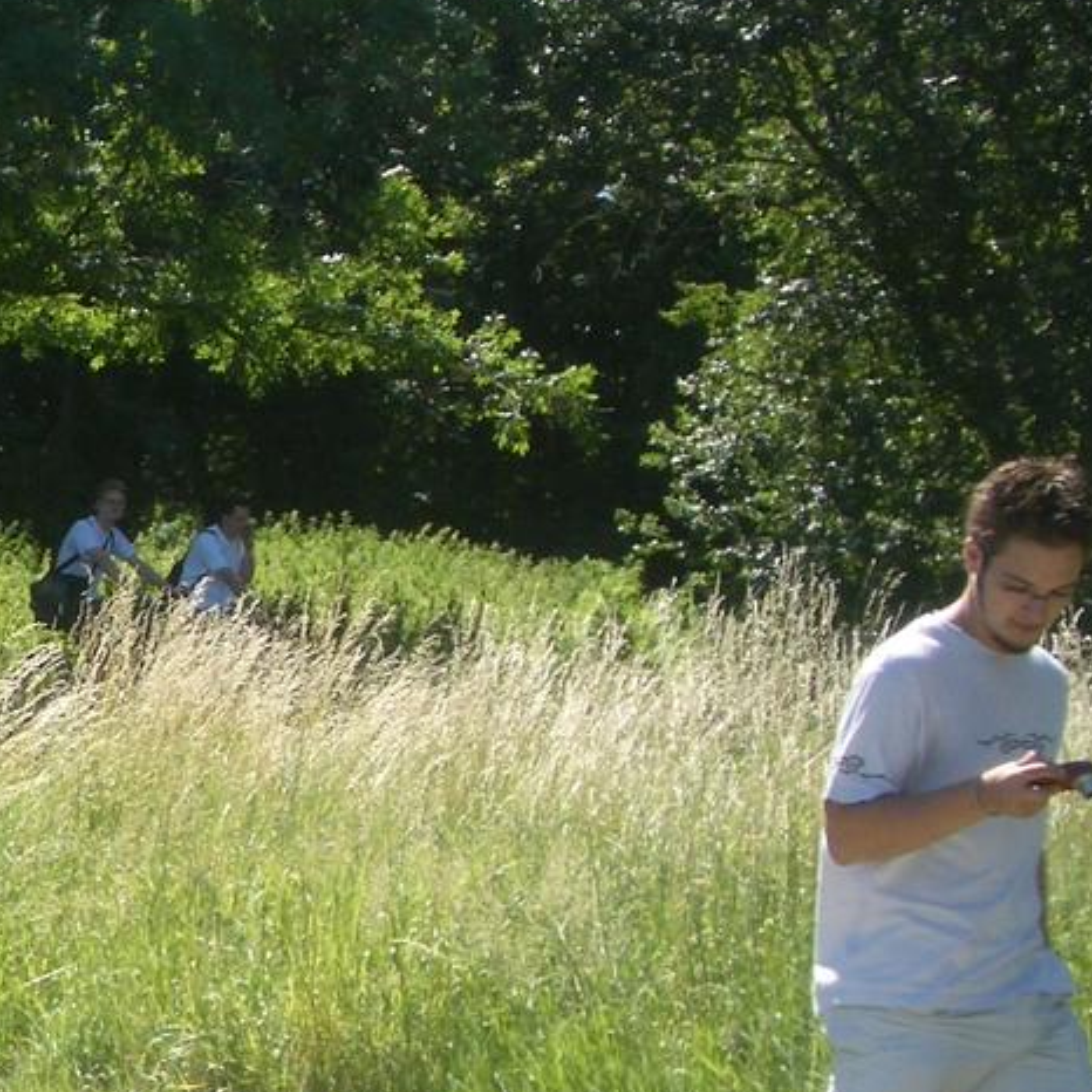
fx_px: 3034
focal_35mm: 85
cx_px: -391
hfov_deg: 18.7
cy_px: 715
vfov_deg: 20.3
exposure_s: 1/250
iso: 50
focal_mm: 5.8
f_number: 4.3
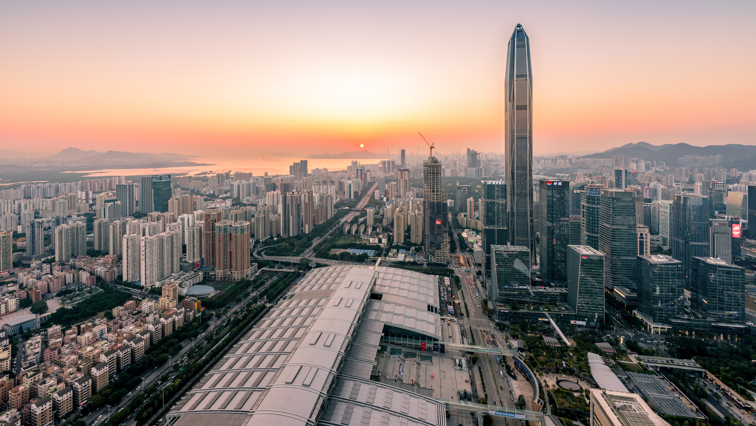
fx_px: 301
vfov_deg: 69.7
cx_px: 378
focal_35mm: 15
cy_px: 168
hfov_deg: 103.0
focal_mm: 14
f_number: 11
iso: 100
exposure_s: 1/10
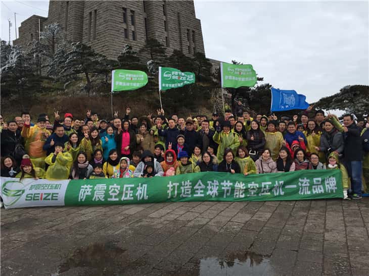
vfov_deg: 48.2
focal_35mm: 29
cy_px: 138
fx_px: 309
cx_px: 184
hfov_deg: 61.7
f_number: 2.2
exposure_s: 1/2475
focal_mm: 4.15
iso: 32
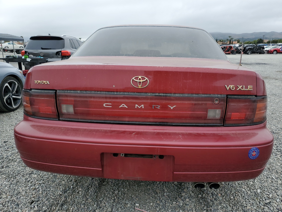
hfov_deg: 67.3
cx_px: 141
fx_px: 212
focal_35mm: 26
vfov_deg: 53.1
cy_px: 106
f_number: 1.5
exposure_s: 1/1000
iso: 50
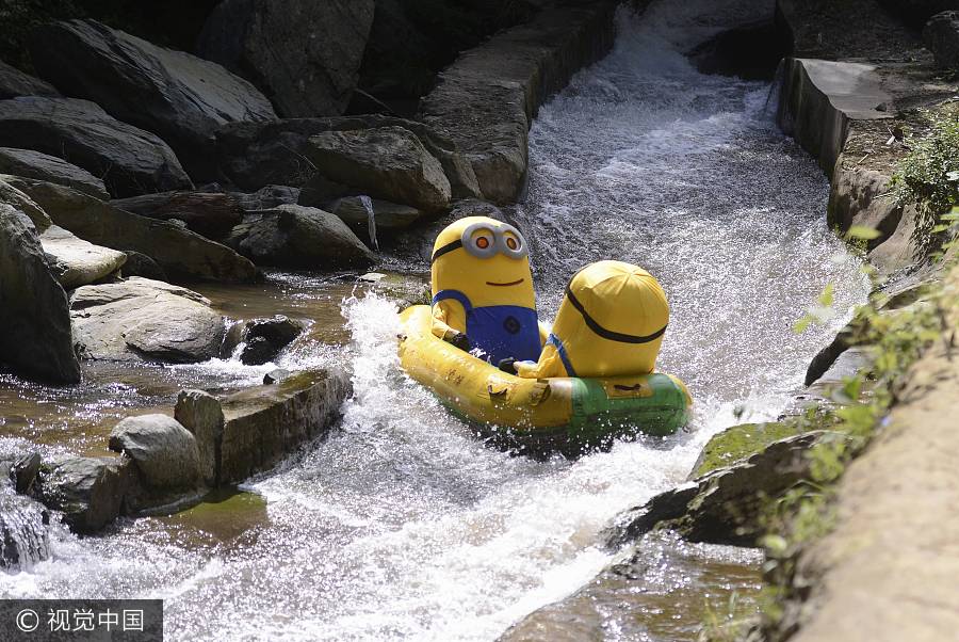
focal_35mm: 82
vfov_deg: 16.7
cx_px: 480
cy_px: 321
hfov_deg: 24.7
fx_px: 2186
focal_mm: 82
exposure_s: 1/1000
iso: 100
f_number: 3.5
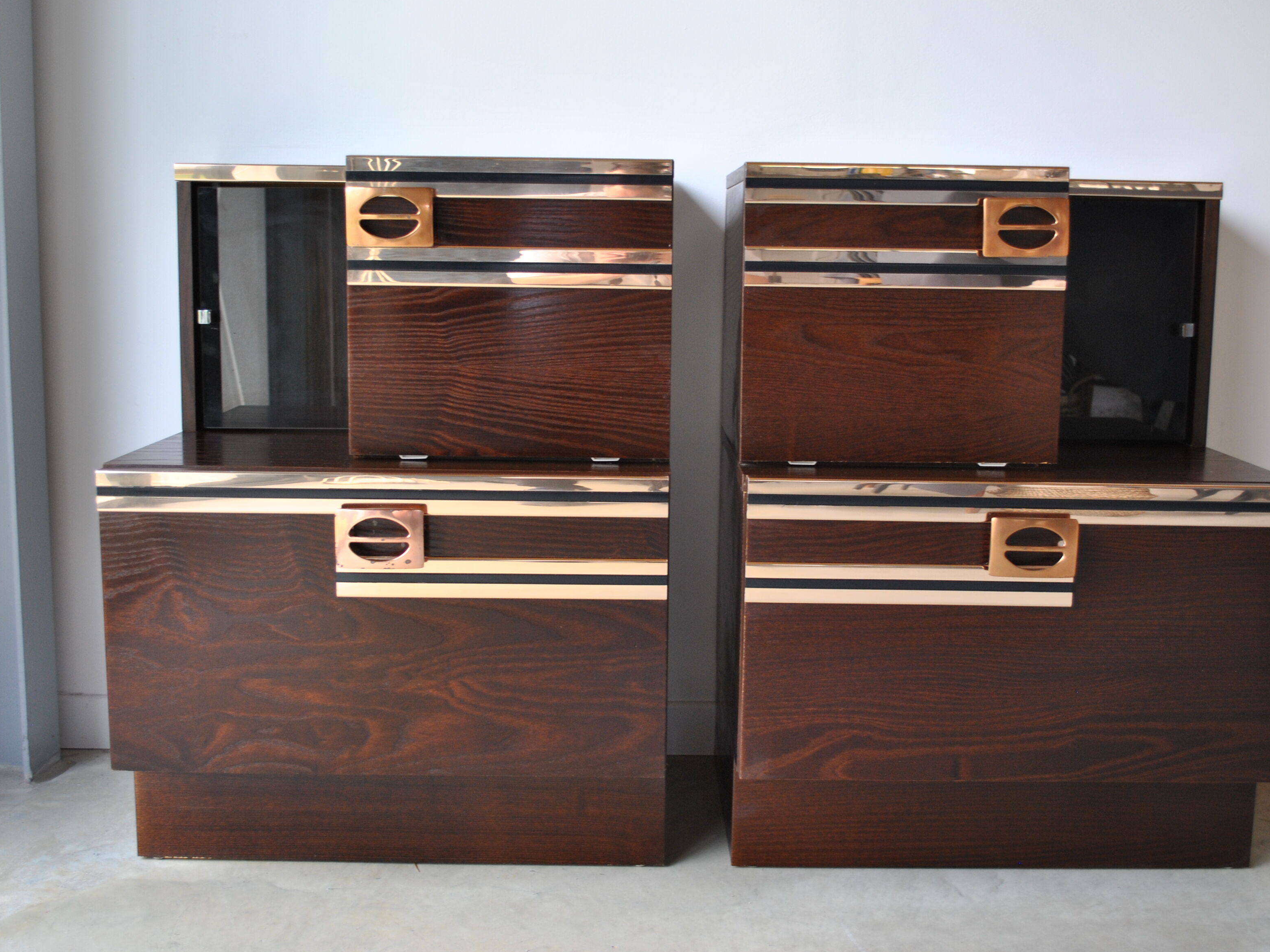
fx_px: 1578
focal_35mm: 43
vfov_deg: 33.6
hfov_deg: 43.8
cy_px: 476
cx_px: 648
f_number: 4
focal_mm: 24
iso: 220
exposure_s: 1/30
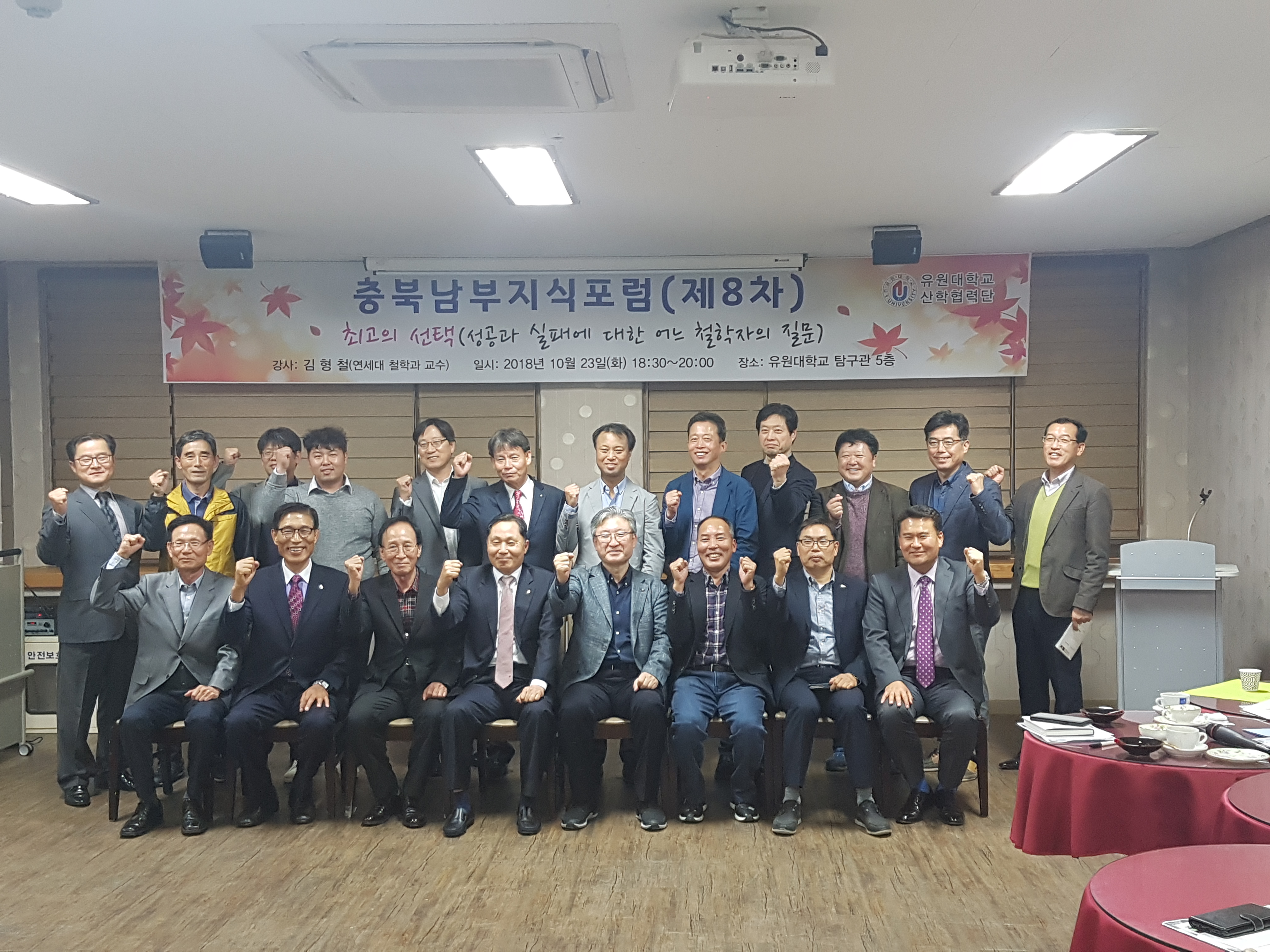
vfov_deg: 53.1
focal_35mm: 26
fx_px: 954
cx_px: 635
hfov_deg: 67.3
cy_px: 476
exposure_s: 1/24
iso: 160
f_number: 1.7
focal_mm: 4.2
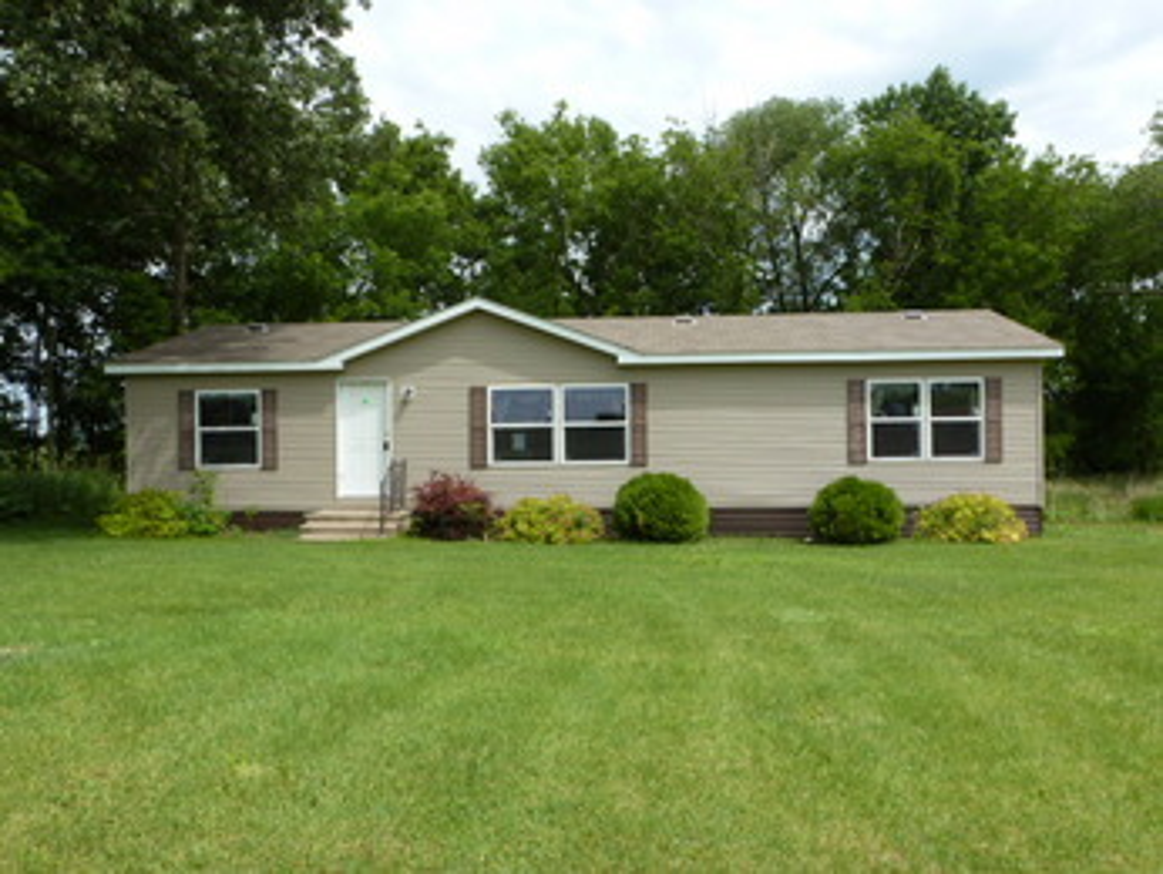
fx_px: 1109
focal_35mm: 33
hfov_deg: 55.3
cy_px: 437
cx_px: 582
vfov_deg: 43.0
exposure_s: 1/400
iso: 100
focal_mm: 5.9
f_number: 4
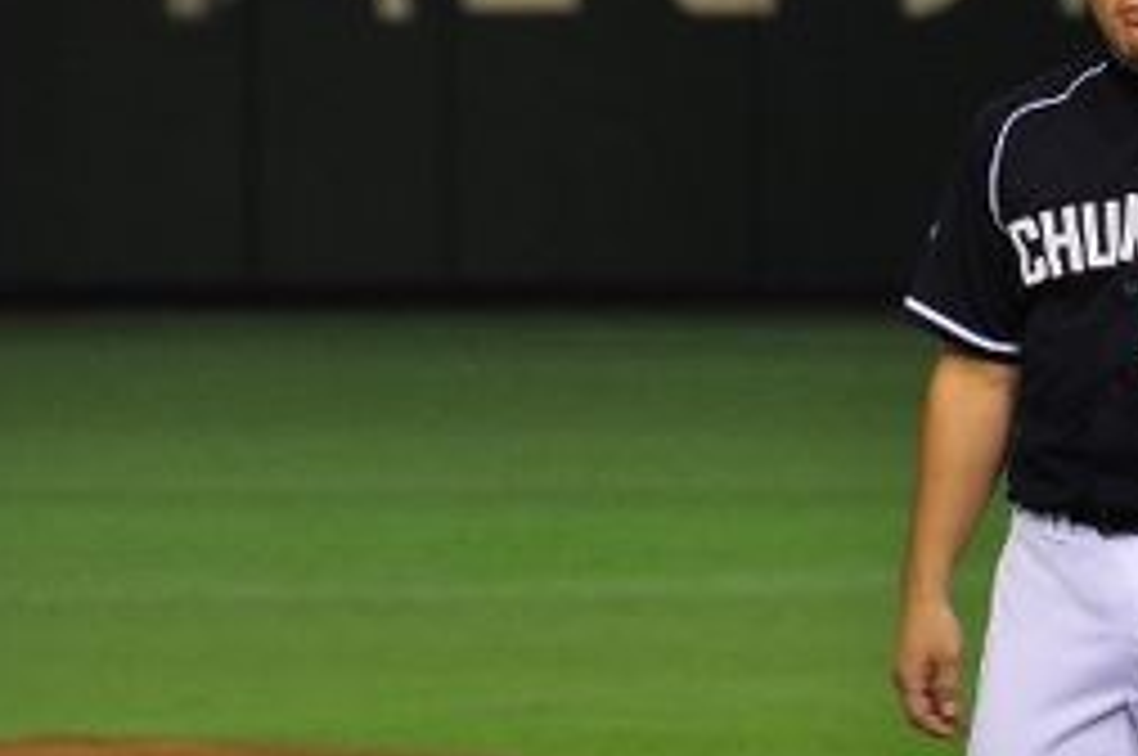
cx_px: 1120
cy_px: 506
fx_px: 24309
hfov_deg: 2.7
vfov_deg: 1.8
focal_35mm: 770
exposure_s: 1/100
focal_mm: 200
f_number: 5.6
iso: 450
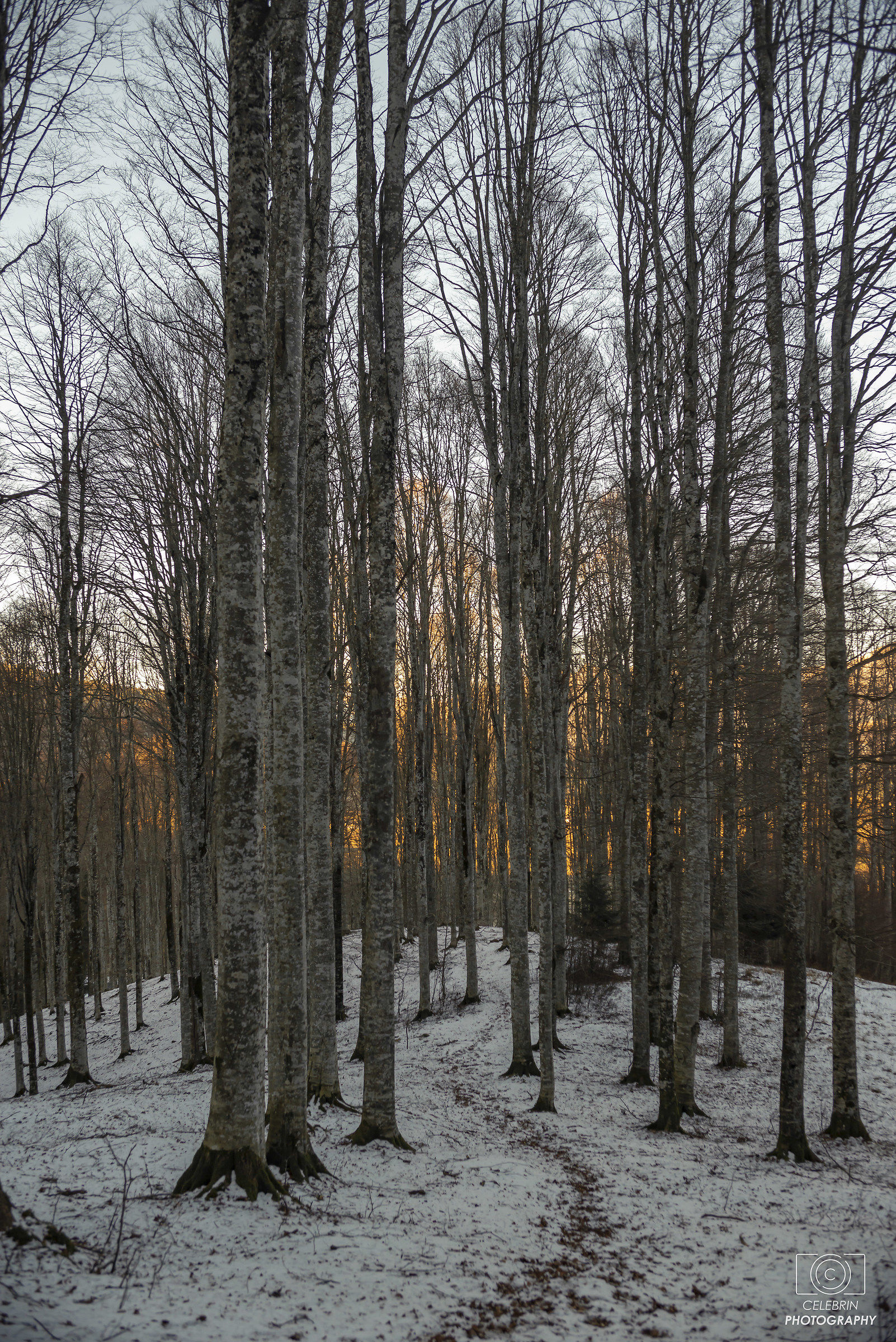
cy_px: 671
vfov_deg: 54.4
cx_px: 448
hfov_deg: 37.9
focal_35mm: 35
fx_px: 1305
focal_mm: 35
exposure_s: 1/160
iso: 800
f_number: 8
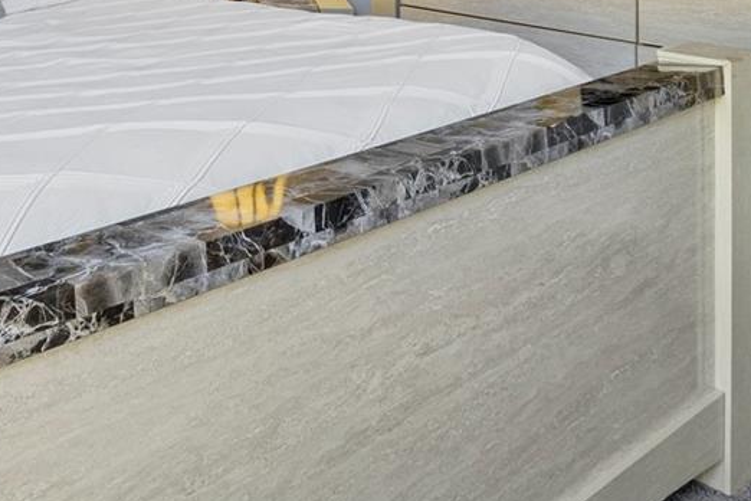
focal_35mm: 46
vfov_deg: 24.6
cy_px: -187
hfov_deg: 40.0
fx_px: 960
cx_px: 94
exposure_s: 1/5
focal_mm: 10
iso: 200
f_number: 10
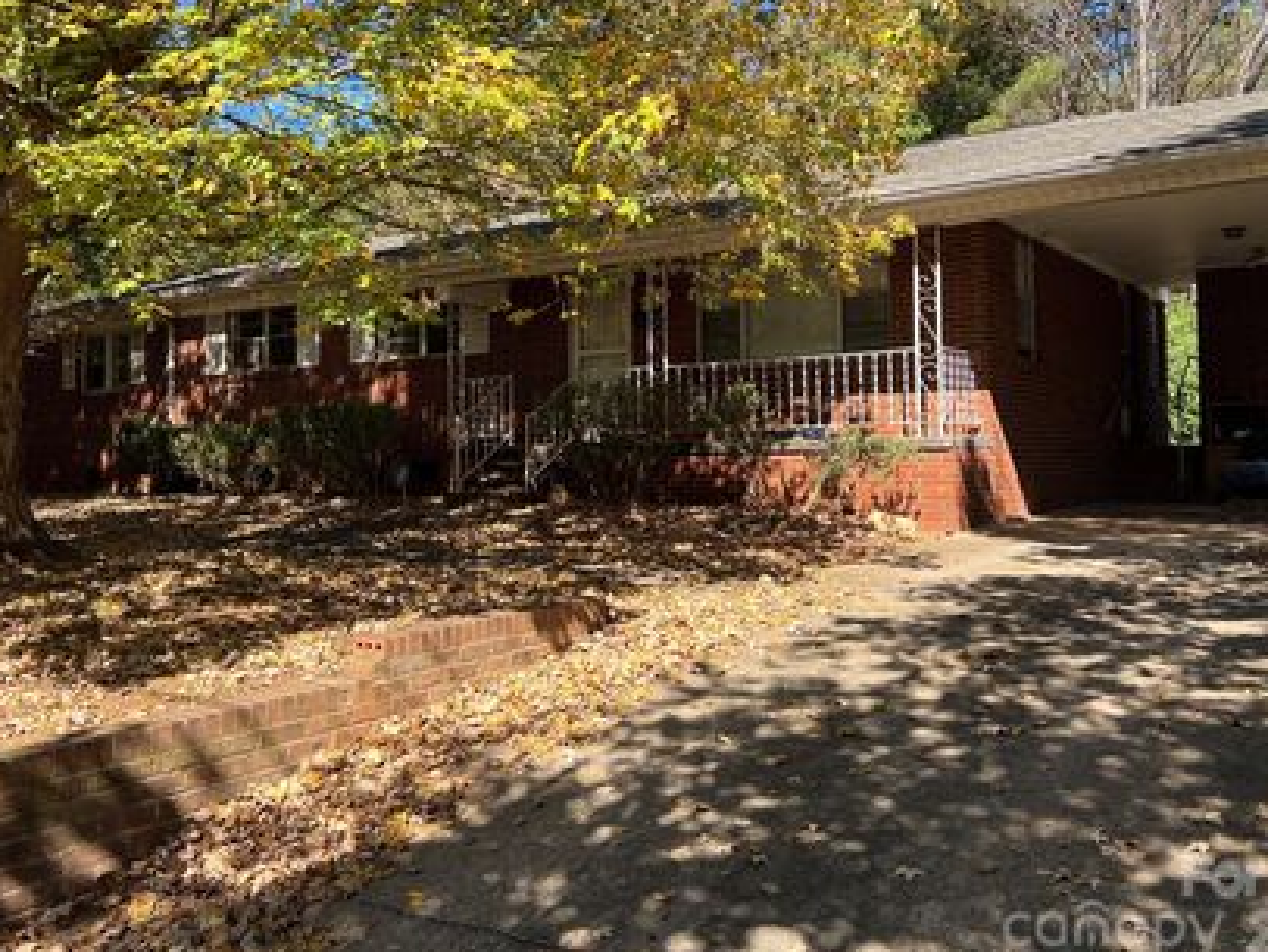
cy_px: 410
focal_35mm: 32
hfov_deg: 56.8
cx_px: 653
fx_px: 1173
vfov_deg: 44.1
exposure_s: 1/1135
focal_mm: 5.7
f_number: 1.5
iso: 50
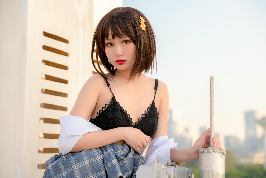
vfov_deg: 19.5
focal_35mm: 70
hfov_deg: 28.8
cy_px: 89
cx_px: 133
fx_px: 517
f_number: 3.5
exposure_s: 1/200
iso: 100
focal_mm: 70
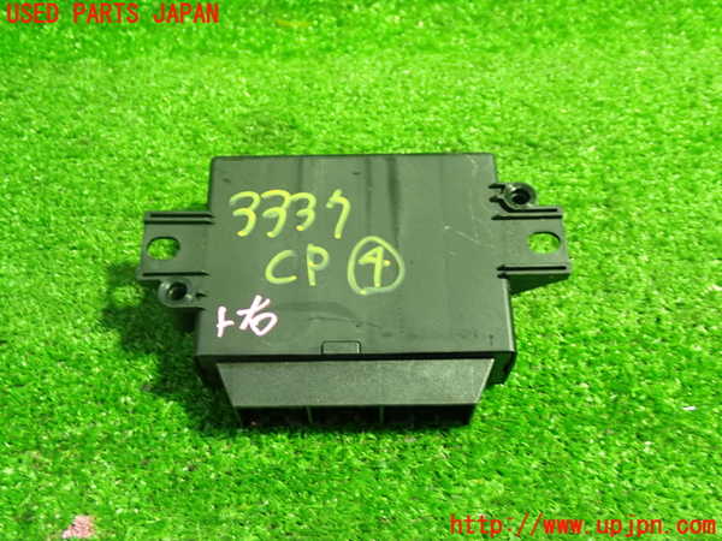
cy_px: 270
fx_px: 855
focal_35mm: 41
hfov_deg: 45.8
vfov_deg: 35.1
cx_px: 361
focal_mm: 7.31
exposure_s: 1/25
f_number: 2.8
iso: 800
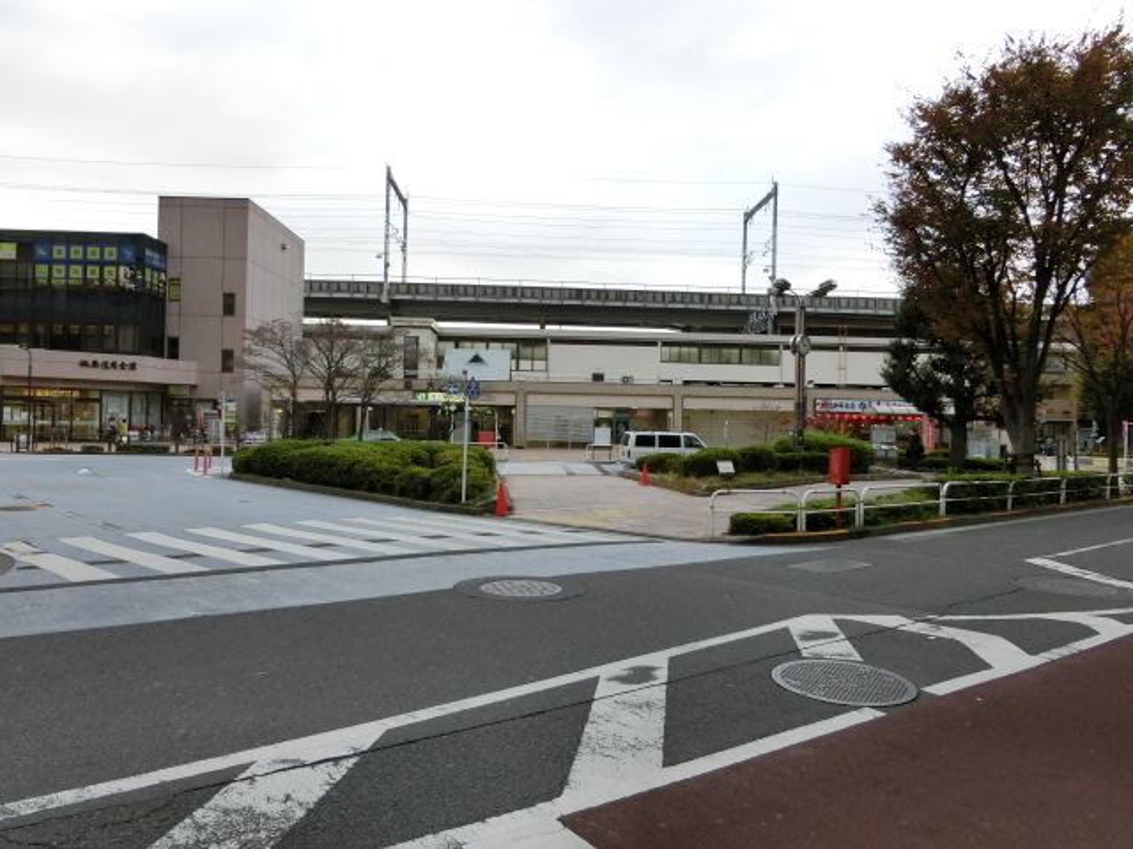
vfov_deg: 54.9
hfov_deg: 69.4
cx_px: 566
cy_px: 424
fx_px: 818
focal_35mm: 25
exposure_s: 1/125
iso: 80
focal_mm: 4.5
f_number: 3.5
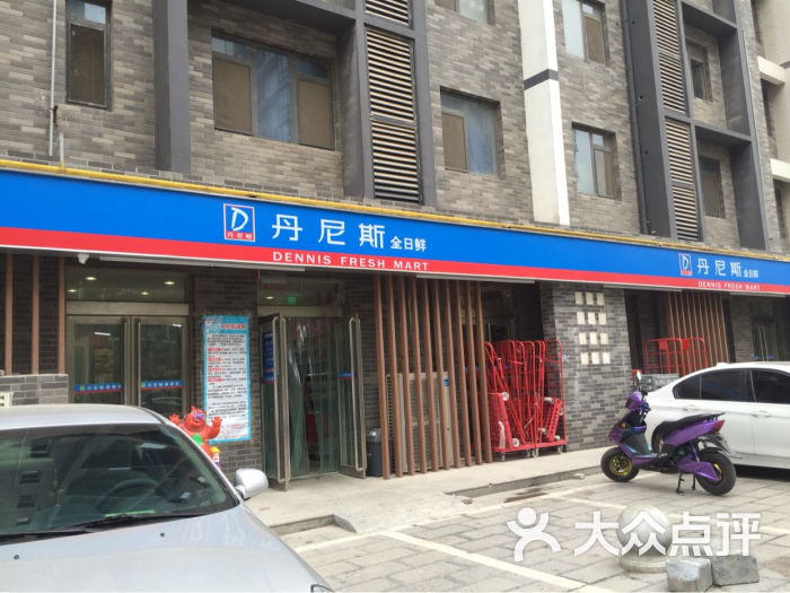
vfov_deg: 48.2
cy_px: 296
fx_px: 662
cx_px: 395
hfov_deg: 61.7
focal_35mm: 29
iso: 32
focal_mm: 4.15
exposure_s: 1/120
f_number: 2.2
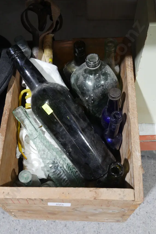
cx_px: 70
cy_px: 117
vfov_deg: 46.4
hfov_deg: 31.9
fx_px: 273
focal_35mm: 42
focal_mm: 20
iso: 1600
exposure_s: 1/60
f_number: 5
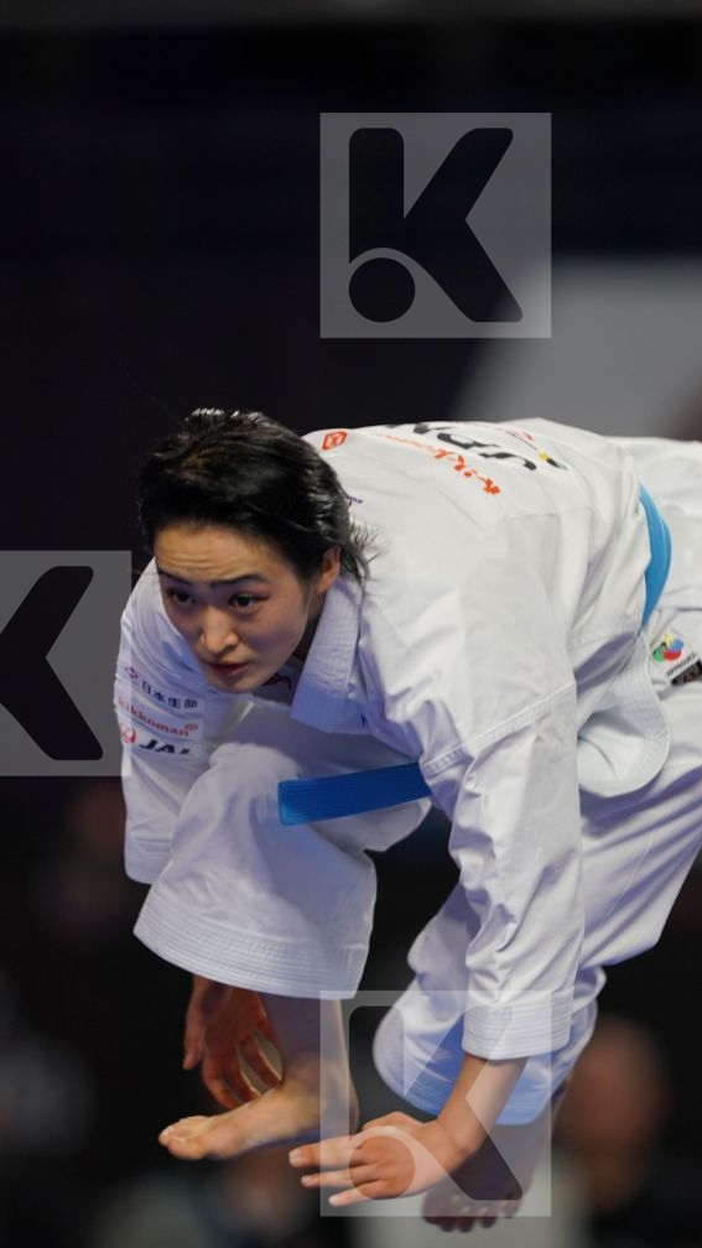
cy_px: 664
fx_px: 16513
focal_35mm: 499
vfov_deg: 4.3
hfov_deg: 2.4
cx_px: 436
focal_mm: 400
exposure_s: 1/400
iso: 500
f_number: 2.8
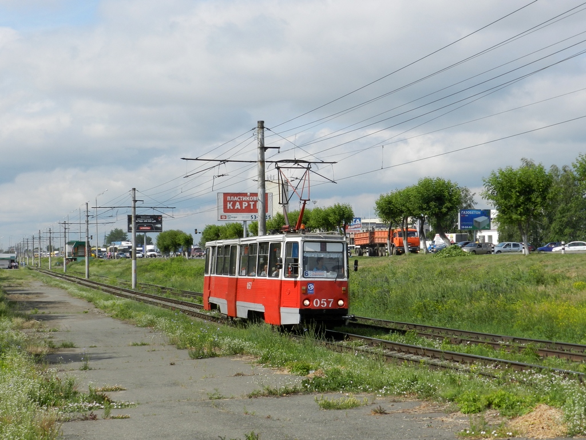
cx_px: 293
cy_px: 220
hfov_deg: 28.6
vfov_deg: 21.6
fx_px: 1151
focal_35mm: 68
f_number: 5
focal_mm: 12.1
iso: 160
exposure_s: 1/800
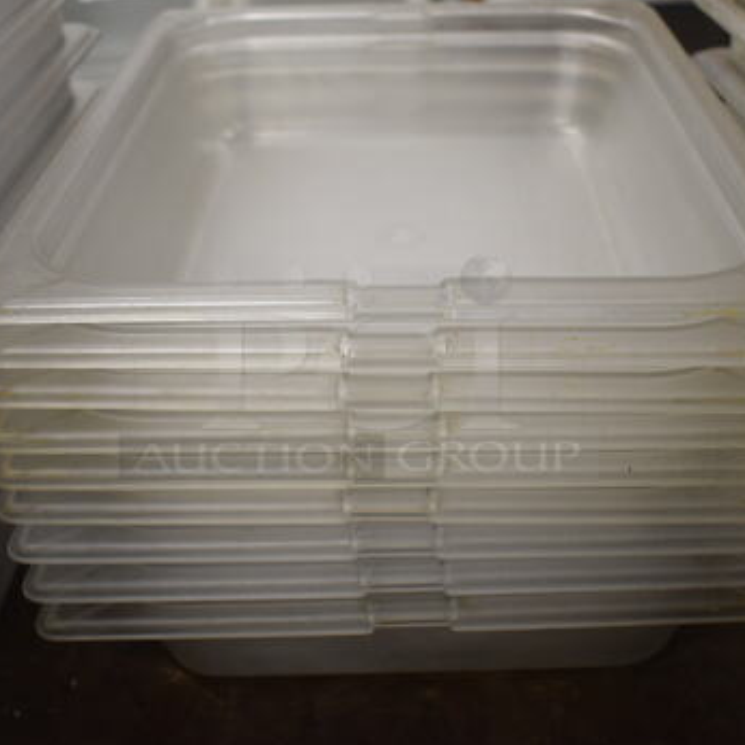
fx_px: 1096
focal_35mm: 45
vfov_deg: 37.6
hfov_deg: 37.5
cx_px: 360
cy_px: 366
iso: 1250
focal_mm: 20
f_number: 3.5
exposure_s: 1/125
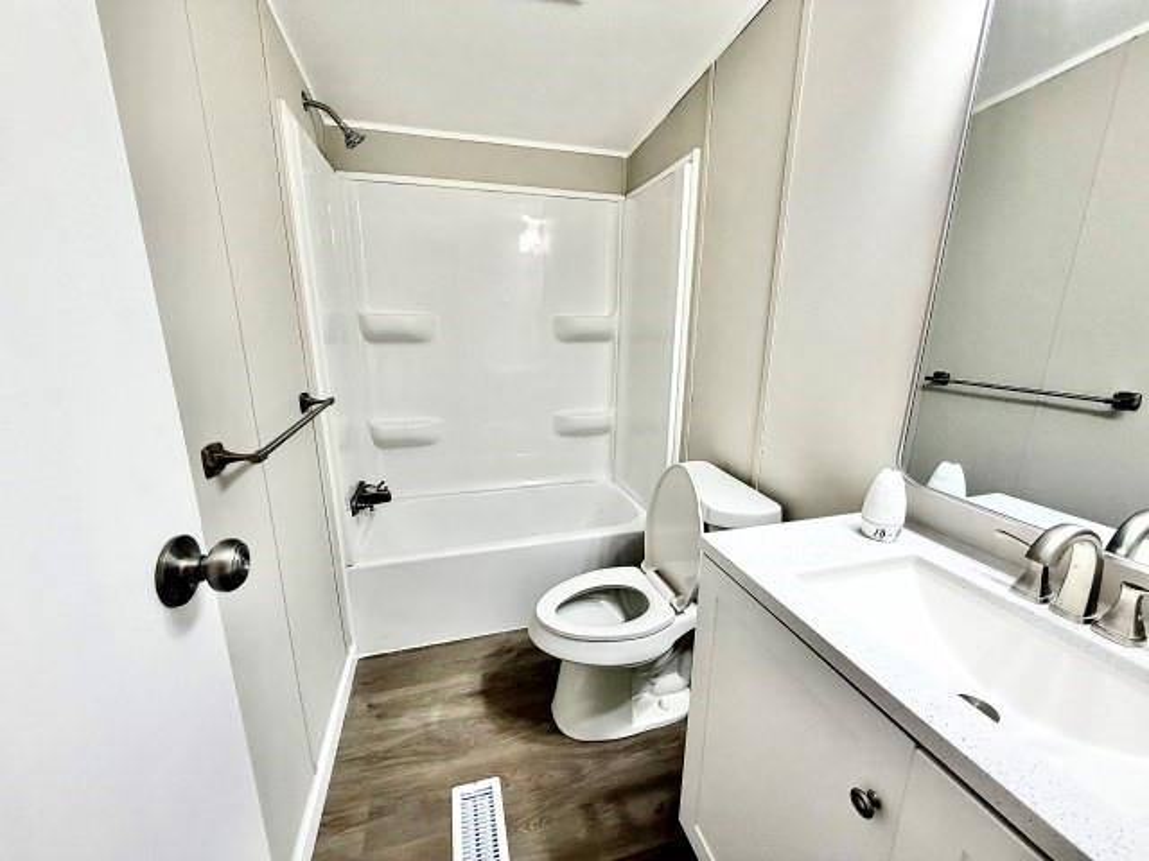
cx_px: 574
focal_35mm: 14
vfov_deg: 85.7
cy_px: 430
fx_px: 465
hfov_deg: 102.1
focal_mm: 2.22
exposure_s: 1/120
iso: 200
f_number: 2.2
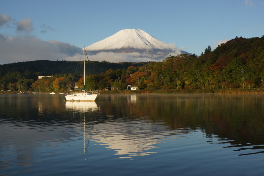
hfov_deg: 37.9
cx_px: 132
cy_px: 88
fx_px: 385
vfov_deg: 25.7
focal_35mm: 52
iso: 200
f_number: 20
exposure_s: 1/80
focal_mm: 35
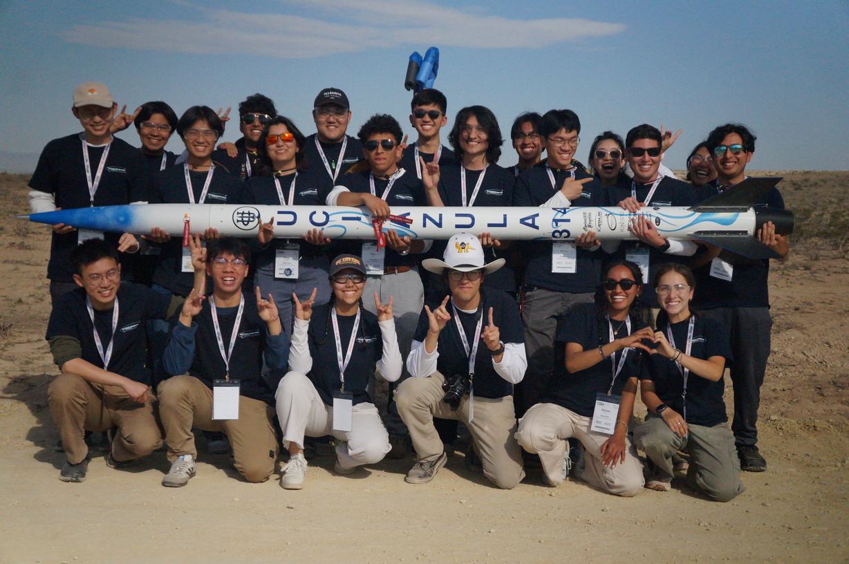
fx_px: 1307
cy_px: 282
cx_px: 424
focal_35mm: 56
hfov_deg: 36.0
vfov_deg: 24.3
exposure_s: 1/160
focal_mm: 37
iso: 2500
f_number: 4.5
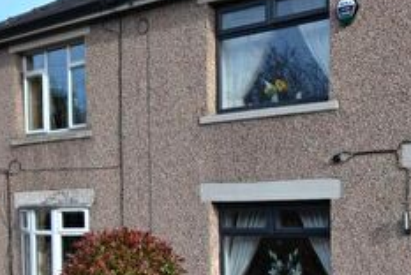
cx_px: 340
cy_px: 214
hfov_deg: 36.7
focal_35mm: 52
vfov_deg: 25.8
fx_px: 592
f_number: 6.3
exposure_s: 1/160
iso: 100
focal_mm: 11.5
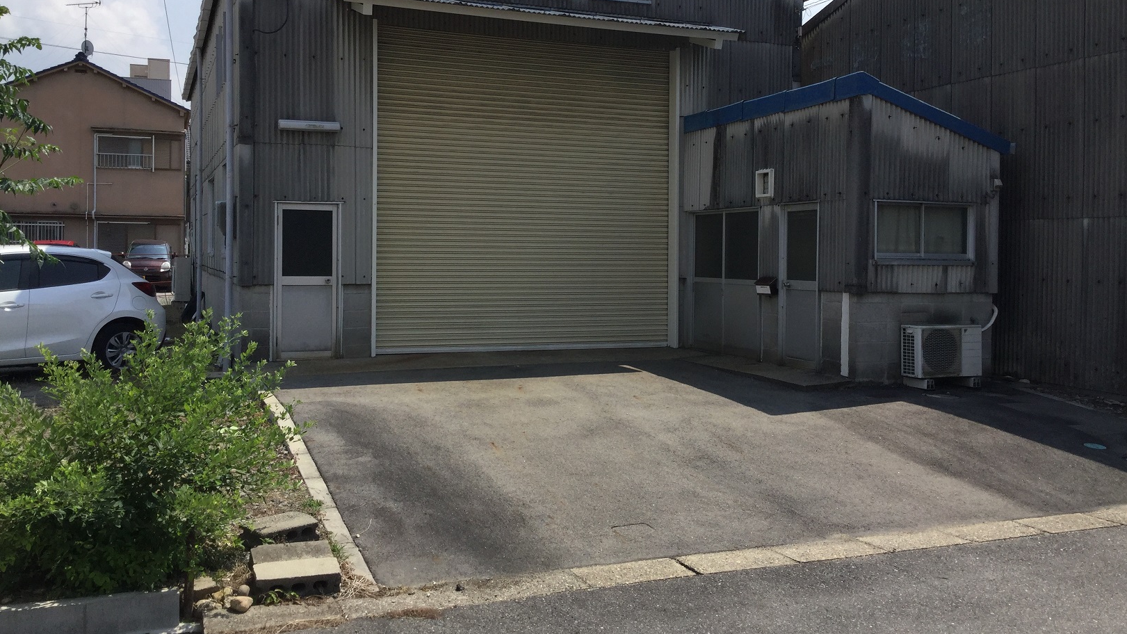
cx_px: 563
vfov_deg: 34.5
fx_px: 1016
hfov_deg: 58.0
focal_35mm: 34
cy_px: 252
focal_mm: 3.3
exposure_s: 1/1404
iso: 25
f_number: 2.4
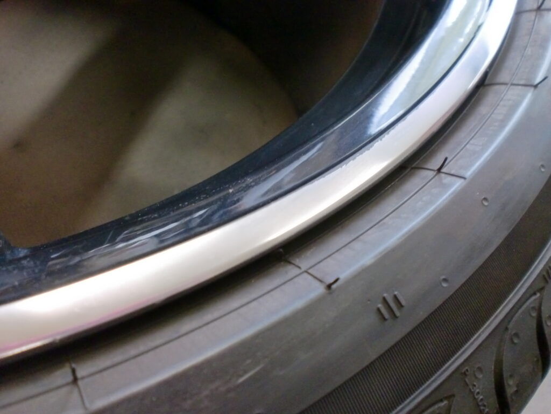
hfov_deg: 52.6
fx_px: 557
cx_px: 276
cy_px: 207
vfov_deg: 40.7
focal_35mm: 35
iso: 400
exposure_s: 1/40
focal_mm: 6.3
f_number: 3.1
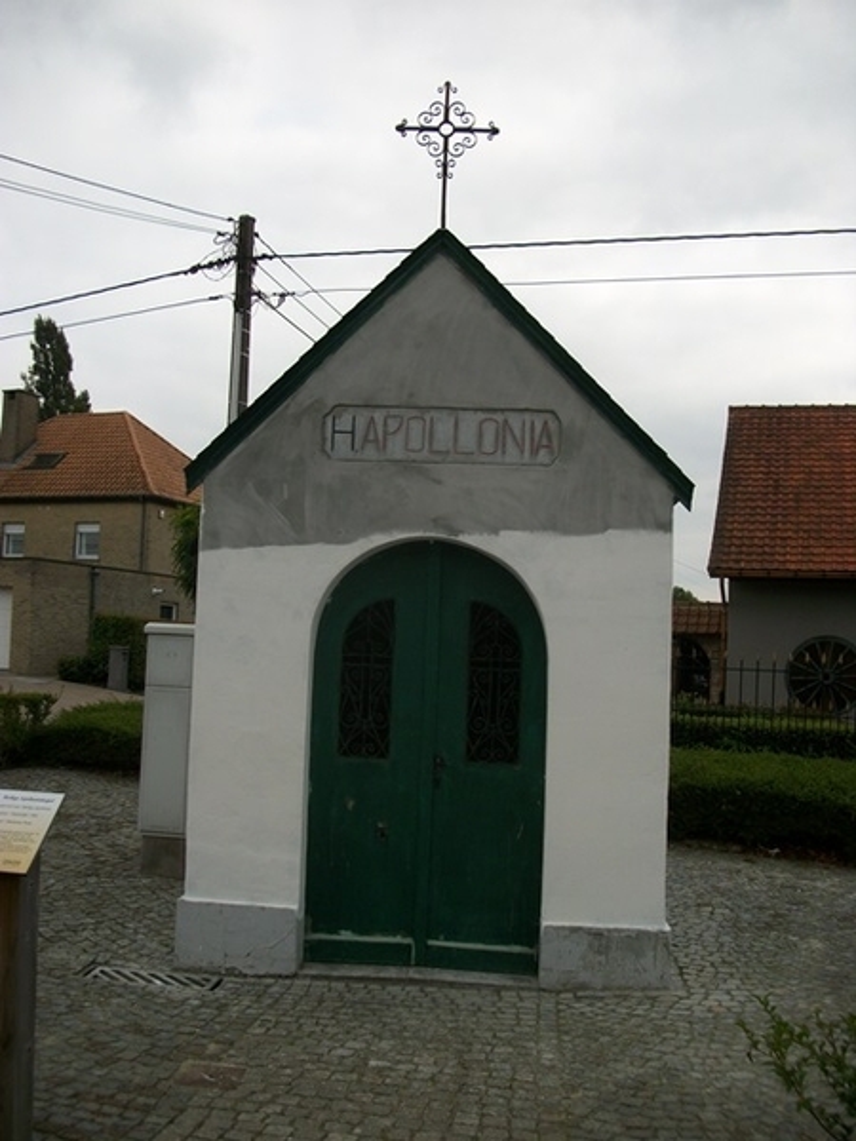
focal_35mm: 32
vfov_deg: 56.8
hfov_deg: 44.2
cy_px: 570
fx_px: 1055
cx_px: 428
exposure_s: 1/1000
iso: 80
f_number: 2.9
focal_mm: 5.7
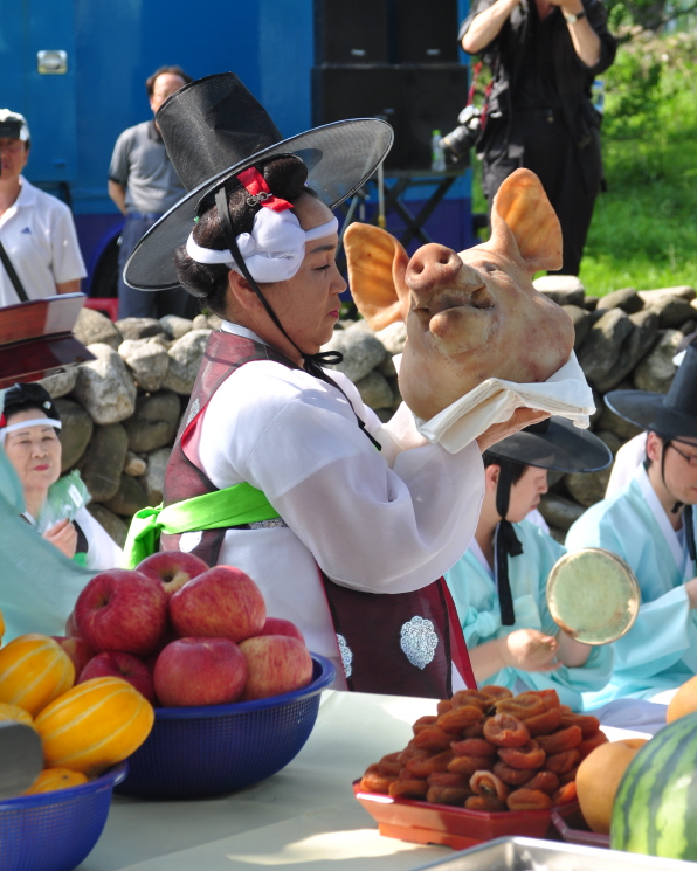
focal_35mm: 128
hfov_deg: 12.1
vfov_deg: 15.1
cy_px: 380
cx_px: 347
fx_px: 3289
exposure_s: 1/80
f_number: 9
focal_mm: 75
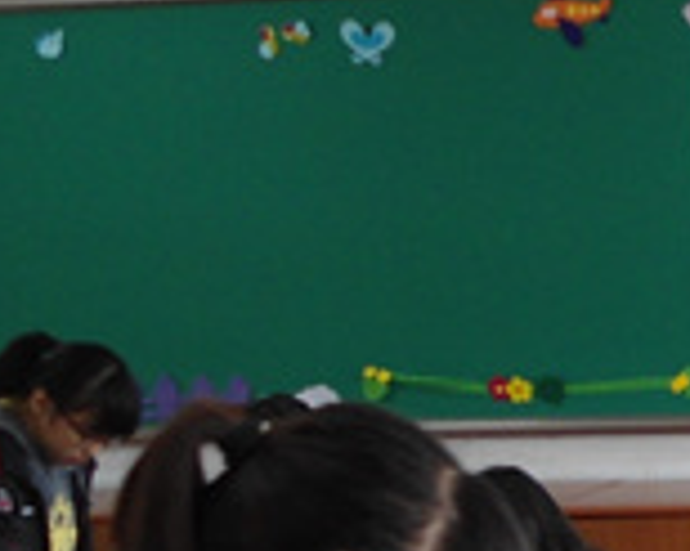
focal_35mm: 132
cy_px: 918
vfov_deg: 11.1
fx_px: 2694
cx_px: 1317
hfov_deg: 13.0
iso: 80
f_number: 2.8
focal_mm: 4.7
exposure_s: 1/40
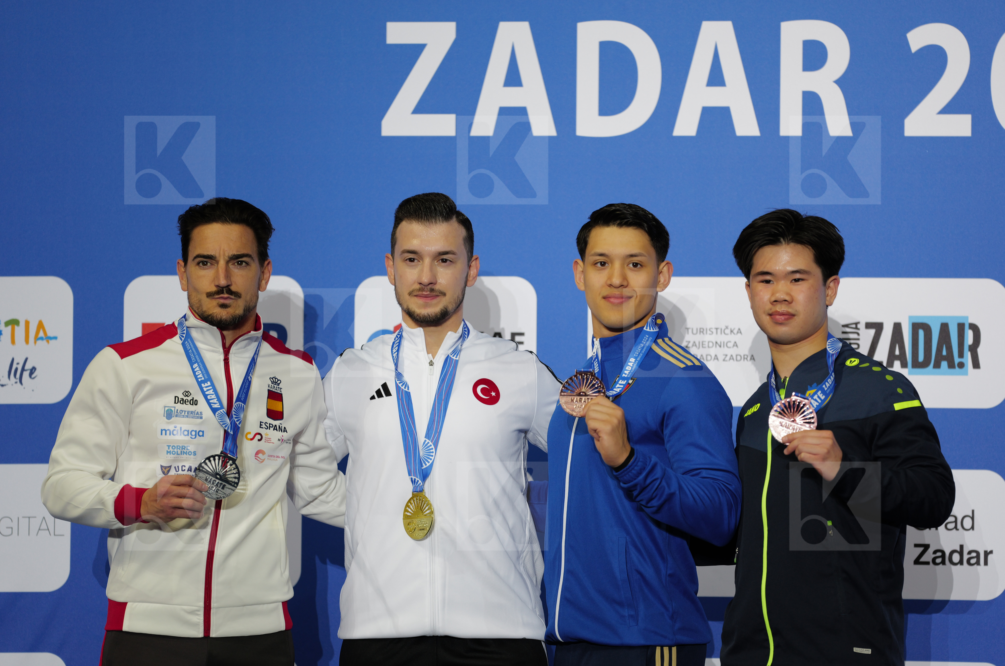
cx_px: 502
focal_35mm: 184
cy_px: 333
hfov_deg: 11.2
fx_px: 5128
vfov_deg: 7.4
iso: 640
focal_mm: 184
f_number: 2.8
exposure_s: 1/250
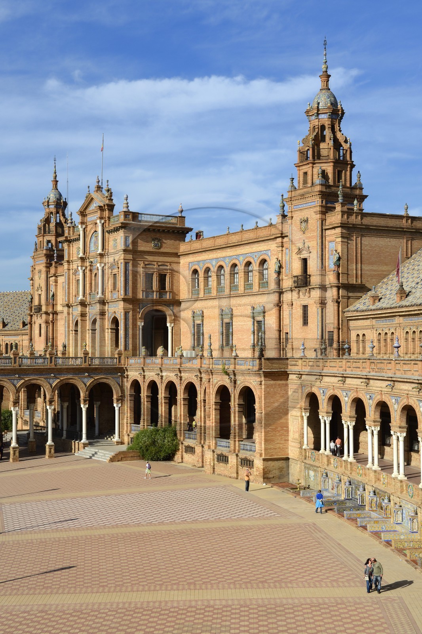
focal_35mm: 52
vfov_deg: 38.2
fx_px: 915
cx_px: 211
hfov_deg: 26.0
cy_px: 317
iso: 200
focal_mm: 52
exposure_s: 1/250
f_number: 13
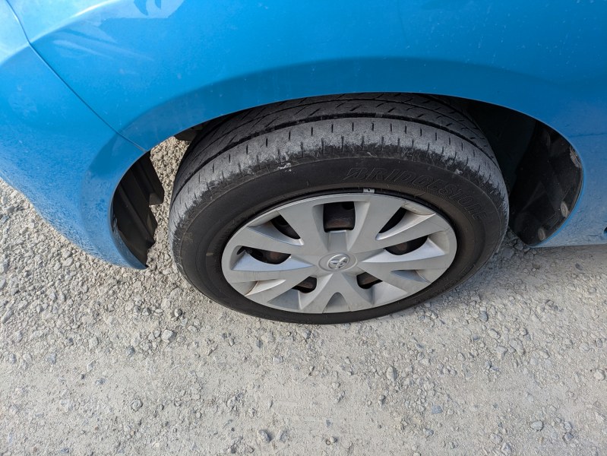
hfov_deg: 69.4
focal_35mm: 25
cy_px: 228
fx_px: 439
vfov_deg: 54.9
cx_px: 304
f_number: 1.89
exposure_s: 1/899
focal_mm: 5.43
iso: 45
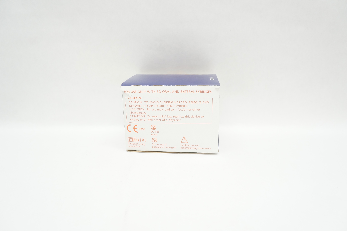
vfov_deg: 47.8
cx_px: 174
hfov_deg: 67.4
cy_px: 116
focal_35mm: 27
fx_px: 260
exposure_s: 1/60
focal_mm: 18
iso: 800
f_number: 6.3
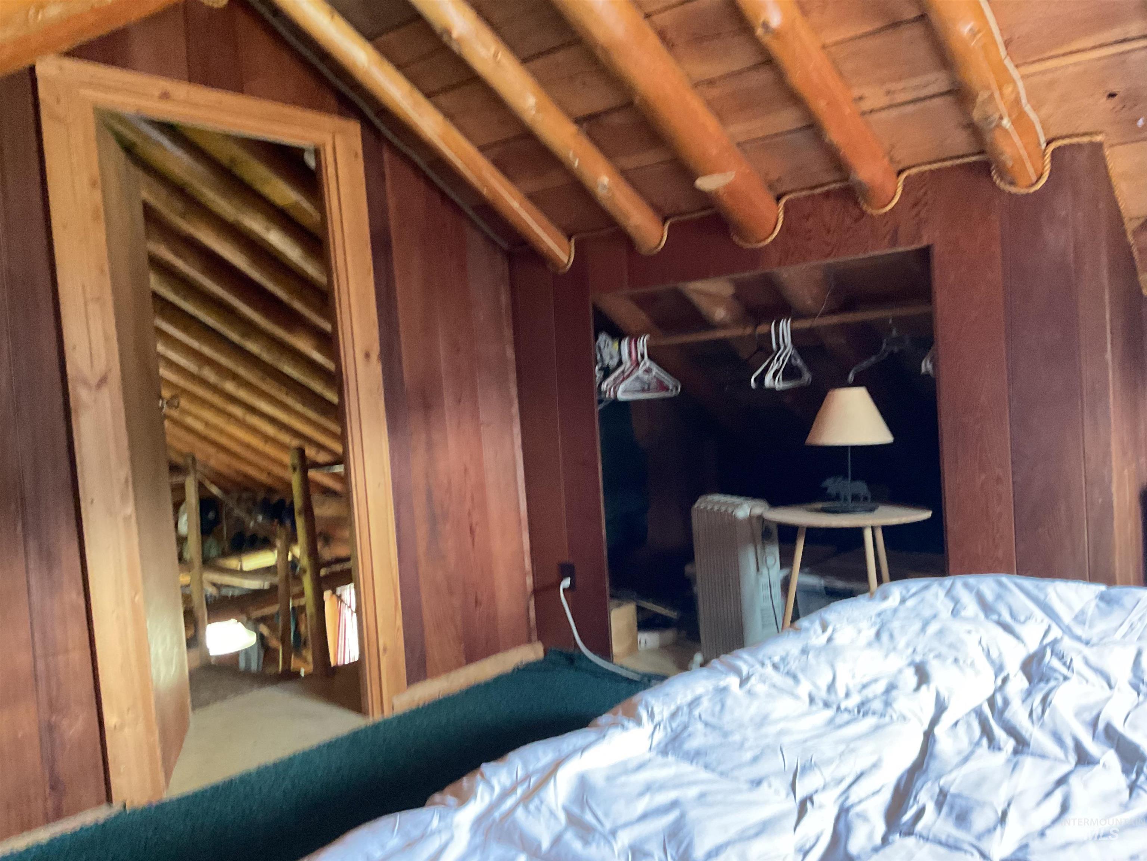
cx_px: 574
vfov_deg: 48.2
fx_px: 961
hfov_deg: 61.7
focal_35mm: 29
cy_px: 430
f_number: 1.8
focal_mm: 3
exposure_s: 1/30
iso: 400
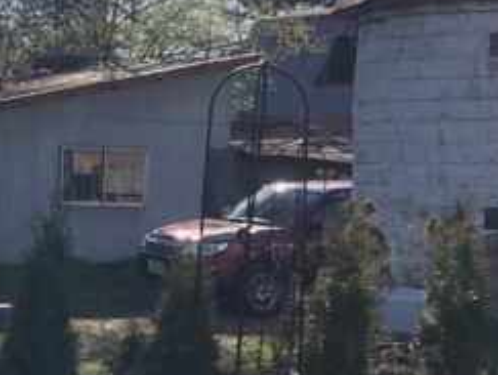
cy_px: 137
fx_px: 1326
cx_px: -166
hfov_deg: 19.5
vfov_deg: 16.1
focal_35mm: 92
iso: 20
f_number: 1.8
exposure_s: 1/2114
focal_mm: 3.99
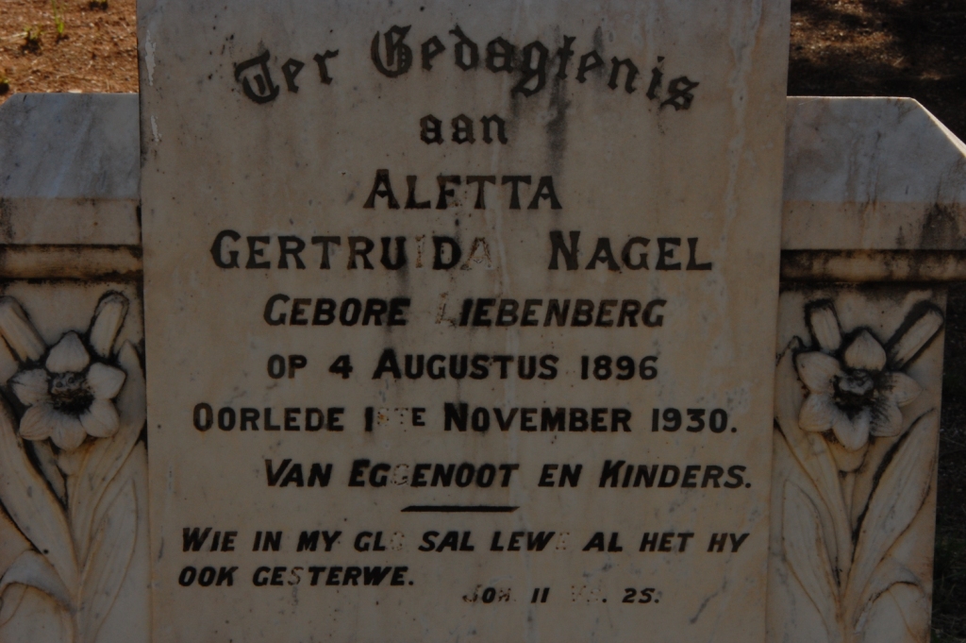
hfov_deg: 16.1
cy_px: 322
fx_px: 3418
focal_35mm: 128
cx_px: 483
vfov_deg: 10.7
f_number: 22
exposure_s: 1/100
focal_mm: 85
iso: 400
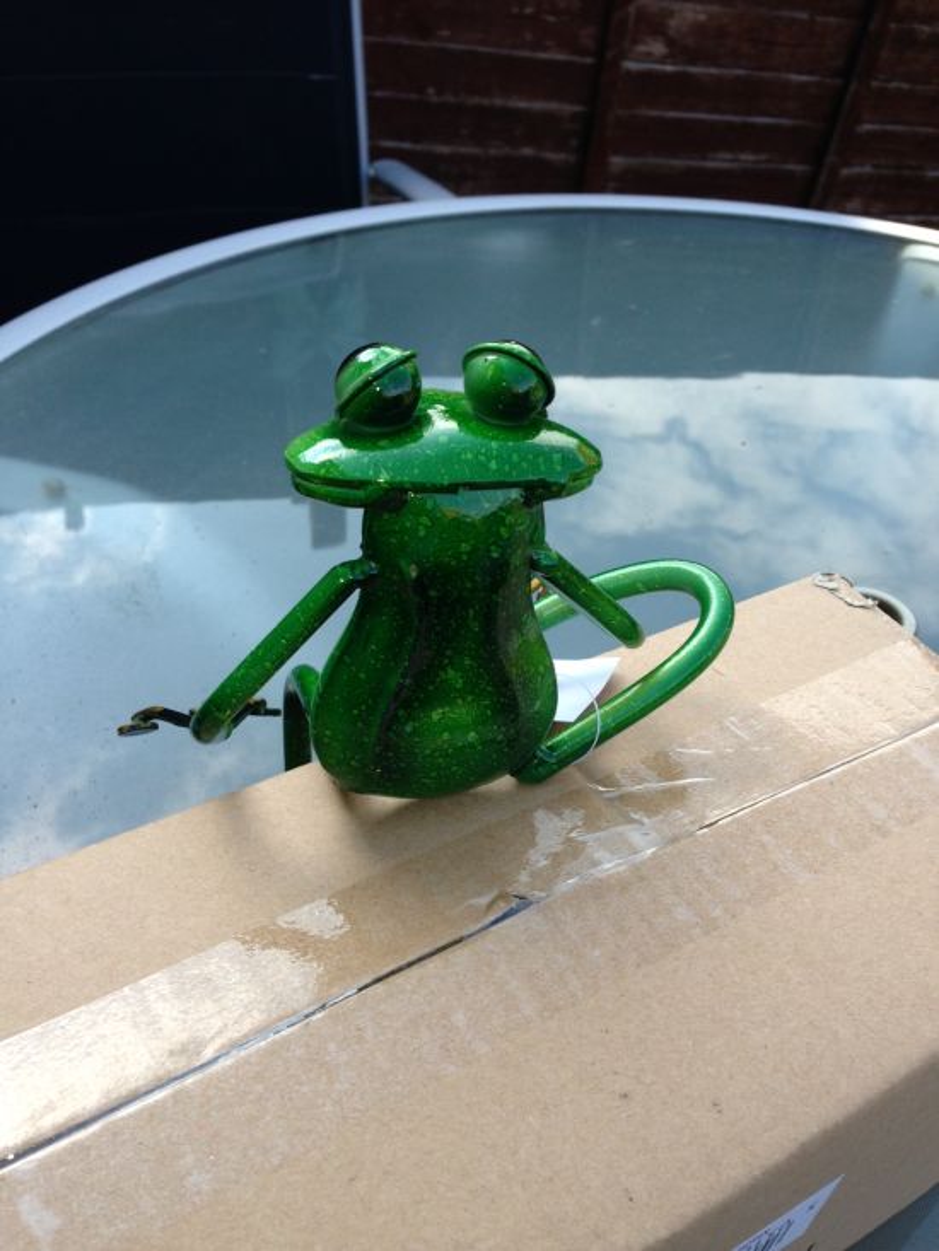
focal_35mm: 33
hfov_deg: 43.0
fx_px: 1193
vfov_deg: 55.3
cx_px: 470
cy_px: 626
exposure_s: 1/342
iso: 50
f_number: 2.4
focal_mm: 4.13
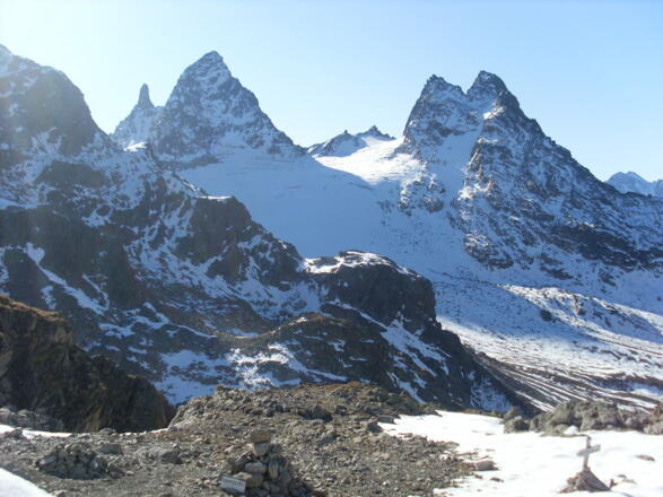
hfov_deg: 49.0
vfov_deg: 37.7
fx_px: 728
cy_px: 248
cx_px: 332
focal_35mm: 38
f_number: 7.7
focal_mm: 6.3
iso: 80
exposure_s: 1/250
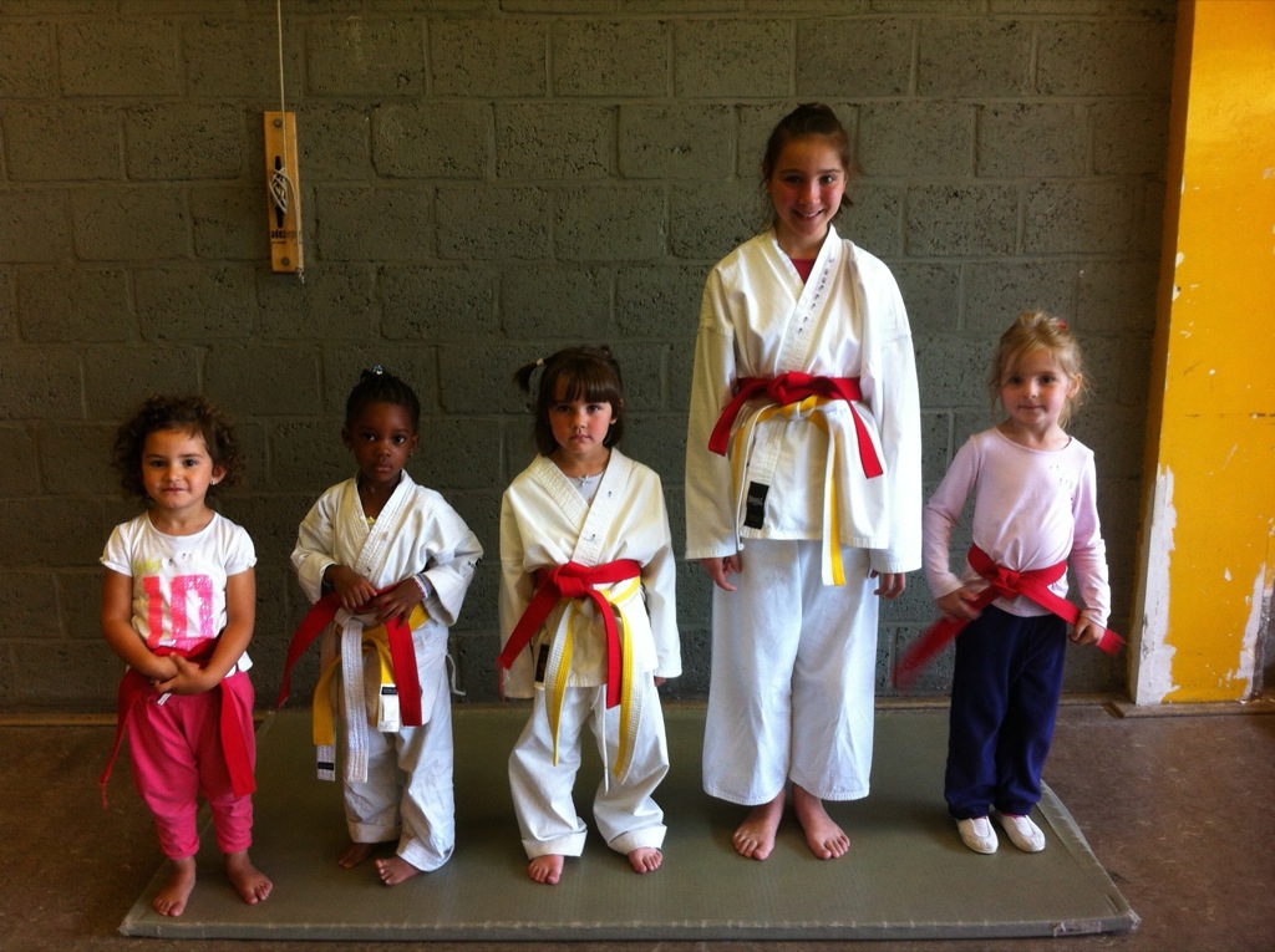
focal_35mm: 35
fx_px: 1287
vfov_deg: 40.6
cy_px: 476
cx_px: 638
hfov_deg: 52.7
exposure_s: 1/15
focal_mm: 3.85
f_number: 2.8
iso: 80
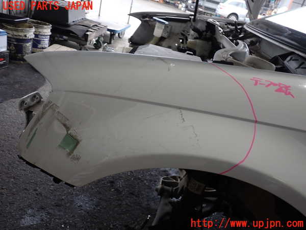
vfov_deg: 46.8
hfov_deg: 60.0
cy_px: 115
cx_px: 153
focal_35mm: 30
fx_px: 265
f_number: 2.3
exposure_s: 1/60
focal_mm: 5.4
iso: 160
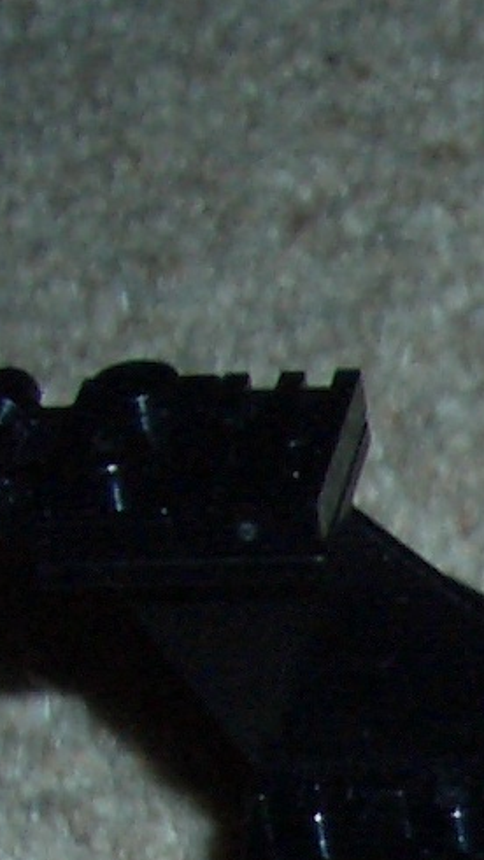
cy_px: 1223
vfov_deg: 11.6
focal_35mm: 179
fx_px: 4086
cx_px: 1627
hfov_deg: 6.1
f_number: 4.3
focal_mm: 5.8
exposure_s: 1/60
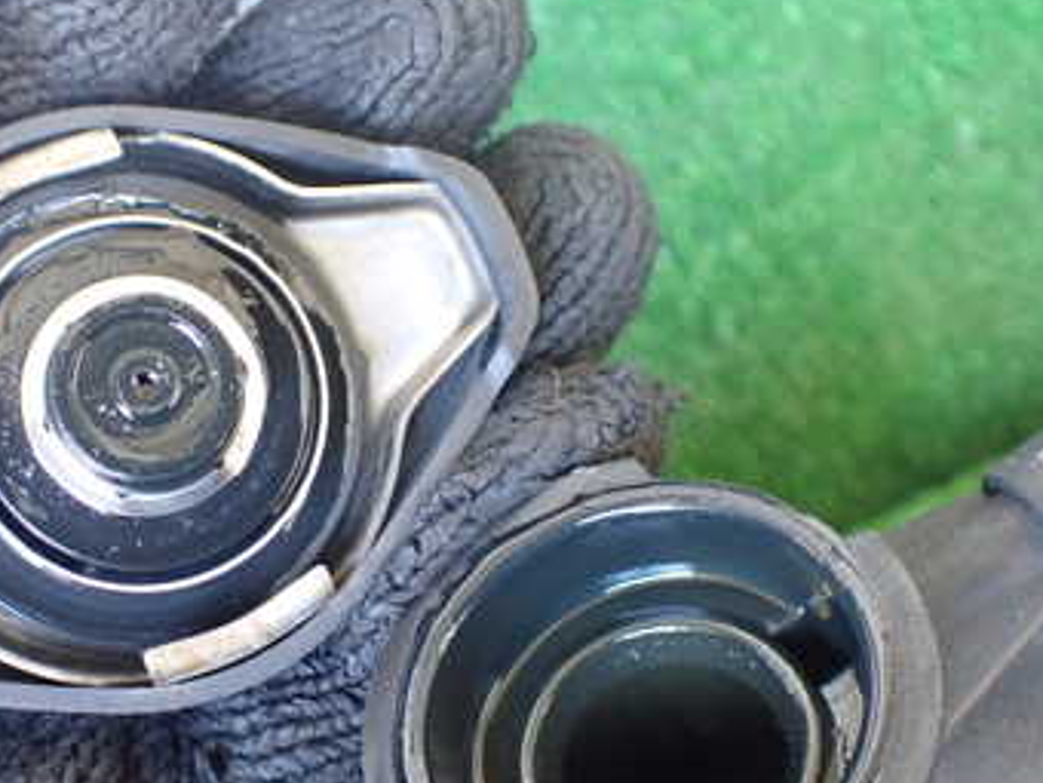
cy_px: 501
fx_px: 1597
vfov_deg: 27.4
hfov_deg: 35.8
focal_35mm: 53
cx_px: 353
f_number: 2.3
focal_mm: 5.4
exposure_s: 1/50
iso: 800
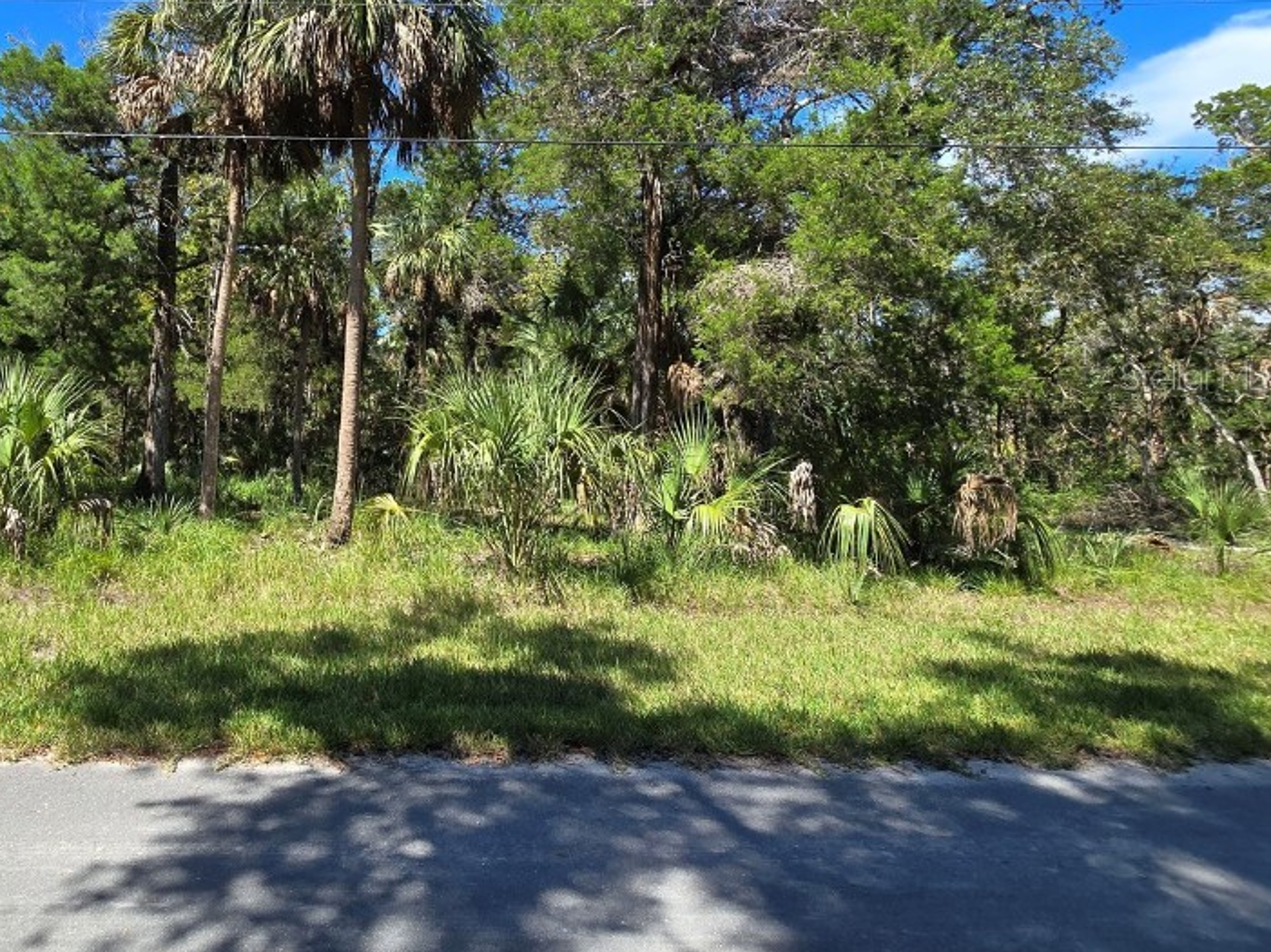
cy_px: 375
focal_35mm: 19
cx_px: 363
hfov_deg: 80.0
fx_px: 697
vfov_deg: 67.9
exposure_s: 1/1081
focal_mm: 2.2
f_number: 2.2
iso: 50
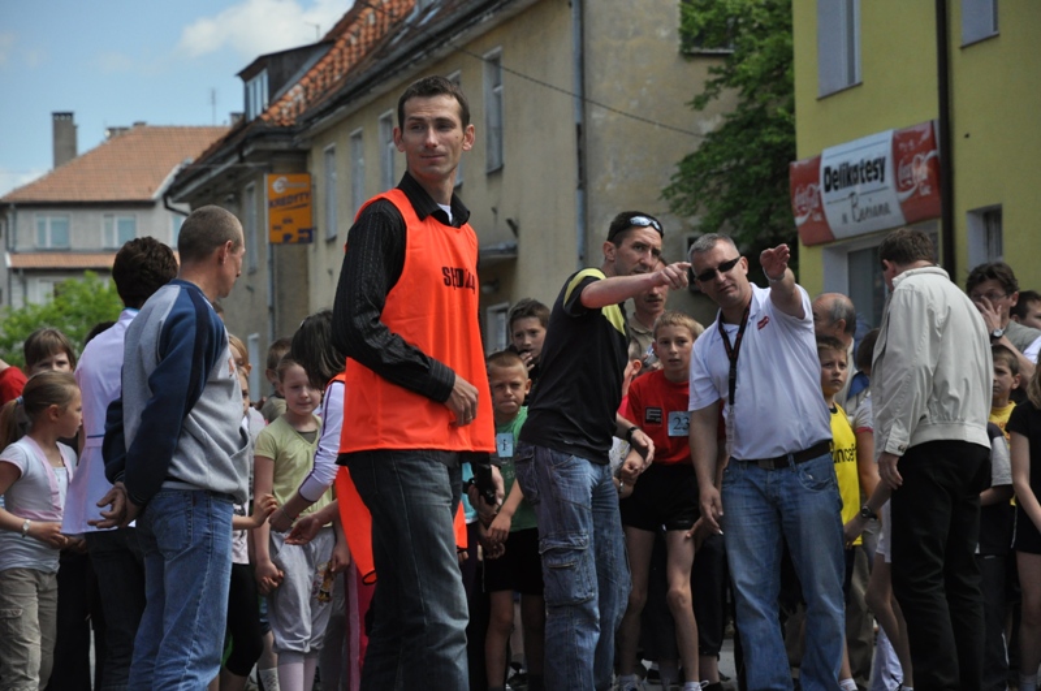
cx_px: 520
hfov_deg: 16.1
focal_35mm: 128
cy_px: 346
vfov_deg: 10.7
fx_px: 3682
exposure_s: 1/4000
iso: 1000
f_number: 5.6
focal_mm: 85
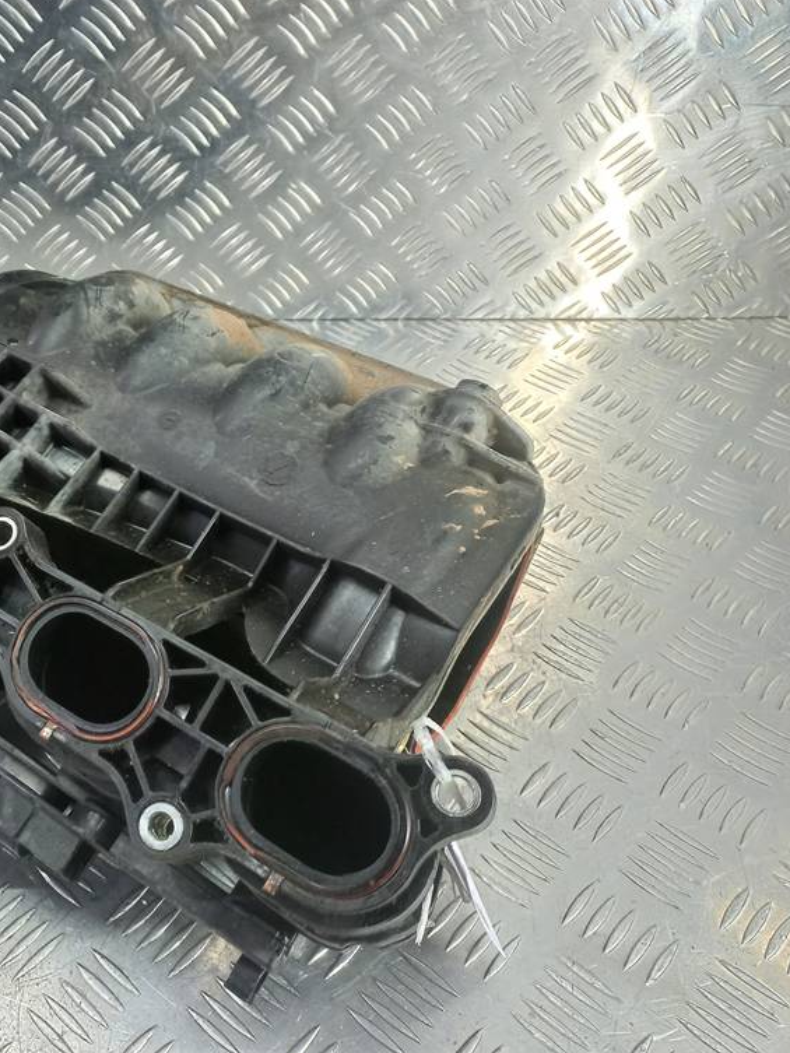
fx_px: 1034
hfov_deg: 39.0
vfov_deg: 54.0
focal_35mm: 34
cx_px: 85
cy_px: 529
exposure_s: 1/50
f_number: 1.8
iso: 160
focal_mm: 4.6
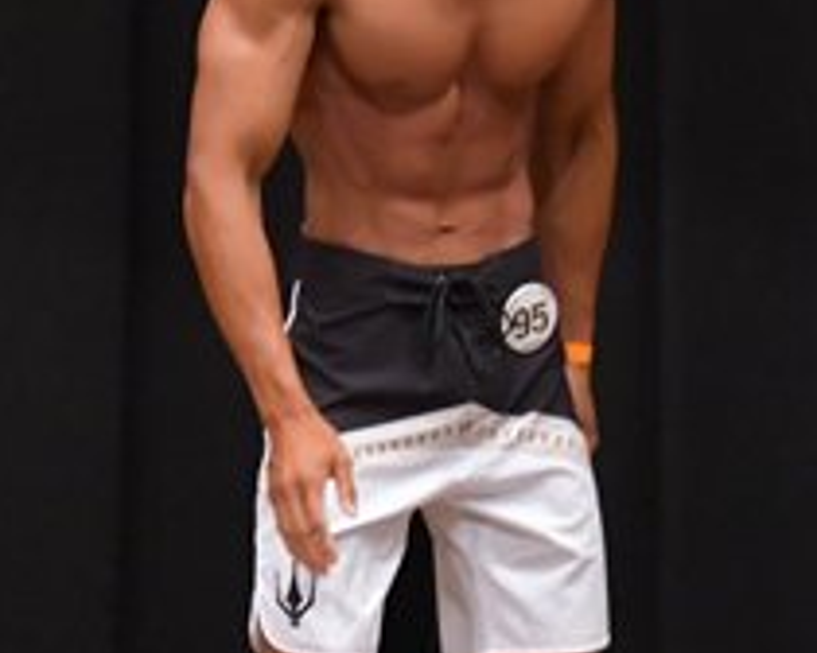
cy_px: 474
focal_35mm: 750
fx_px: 18135
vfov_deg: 2.1
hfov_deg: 2.6
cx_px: 119
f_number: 5.6
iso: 6400
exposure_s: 1/400
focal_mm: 145
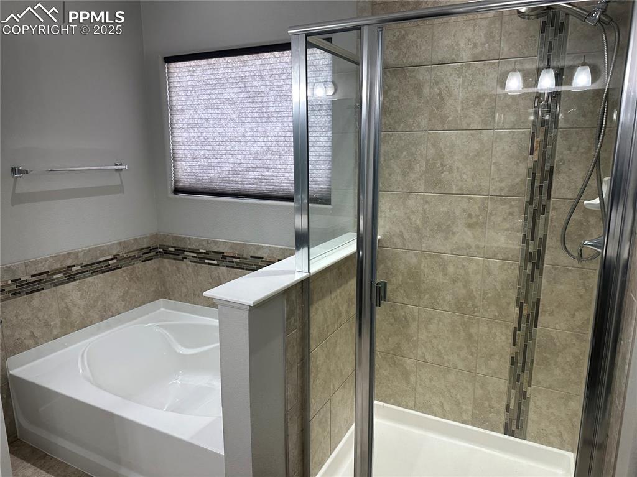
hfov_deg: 71.6
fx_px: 441
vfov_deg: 56.8
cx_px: 318
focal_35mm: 24
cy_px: 238
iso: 100
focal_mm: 6.86
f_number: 1.78
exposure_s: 1/120
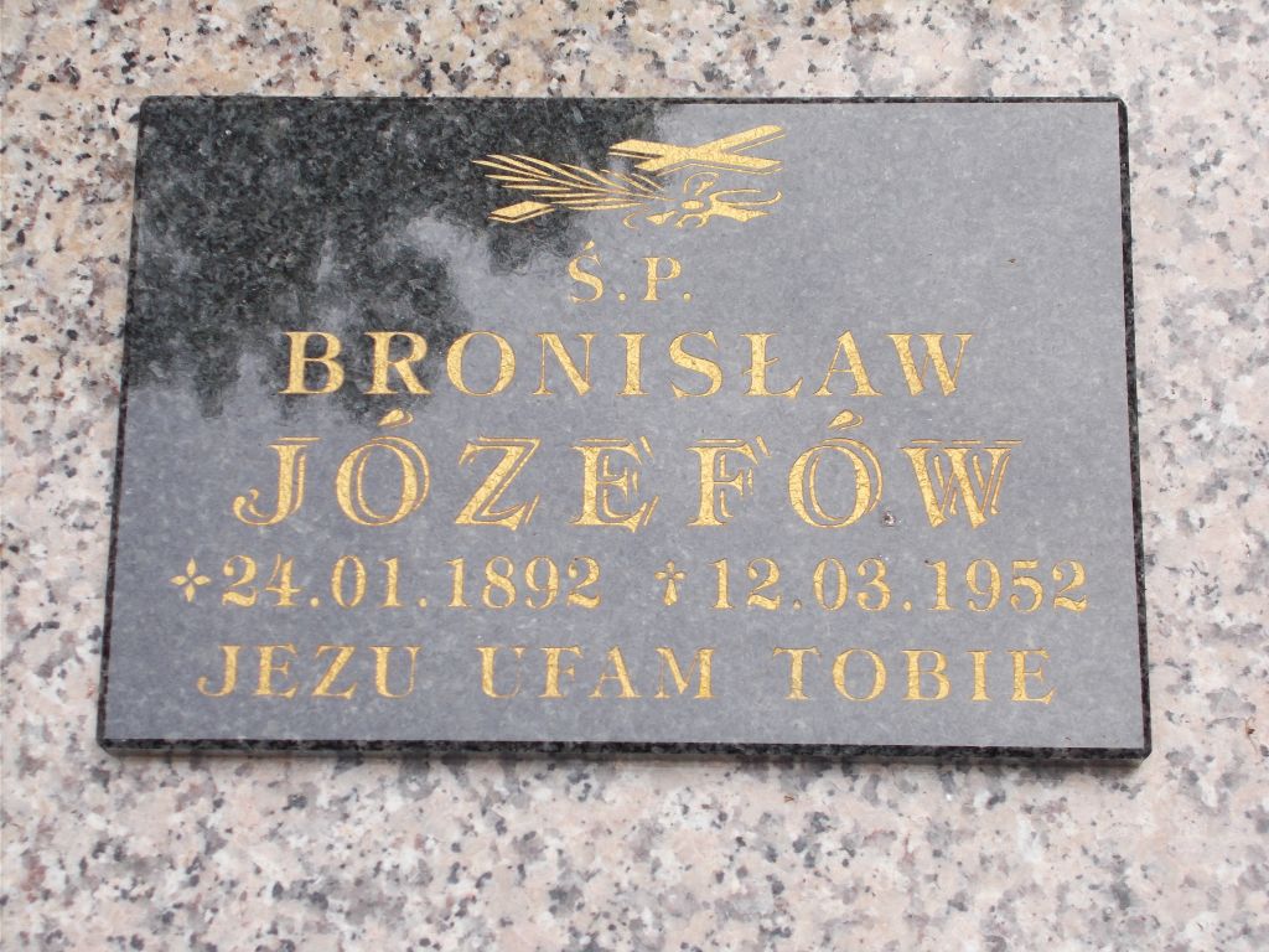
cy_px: 476
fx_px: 2786
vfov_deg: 19.4
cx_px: 634
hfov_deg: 25.7
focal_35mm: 76
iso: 80
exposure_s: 1/160
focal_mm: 13.5
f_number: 5.8
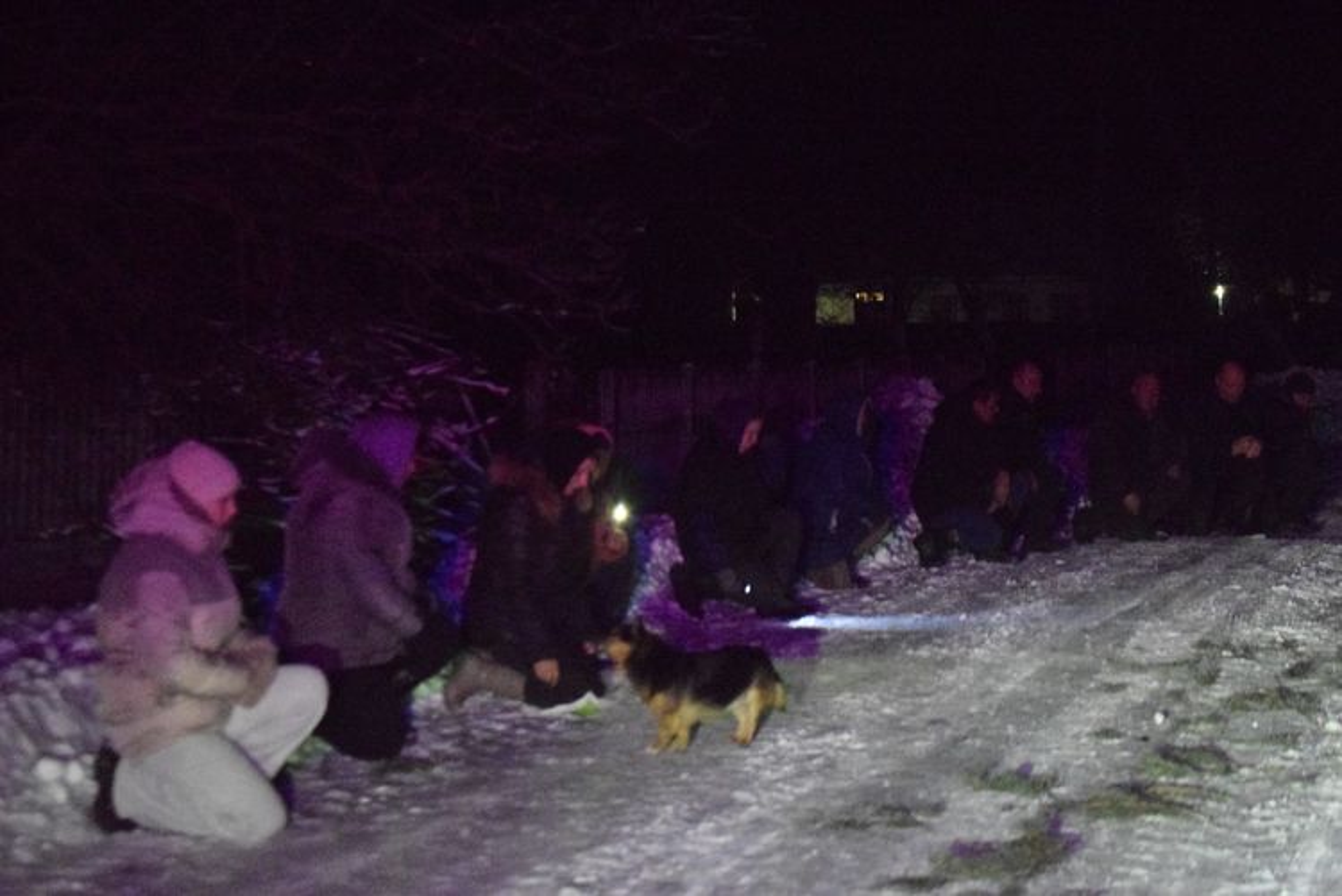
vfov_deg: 16.6
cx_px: 671
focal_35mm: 82
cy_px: 448
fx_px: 3077
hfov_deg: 24.6
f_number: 5.6
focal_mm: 55
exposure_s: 1/125
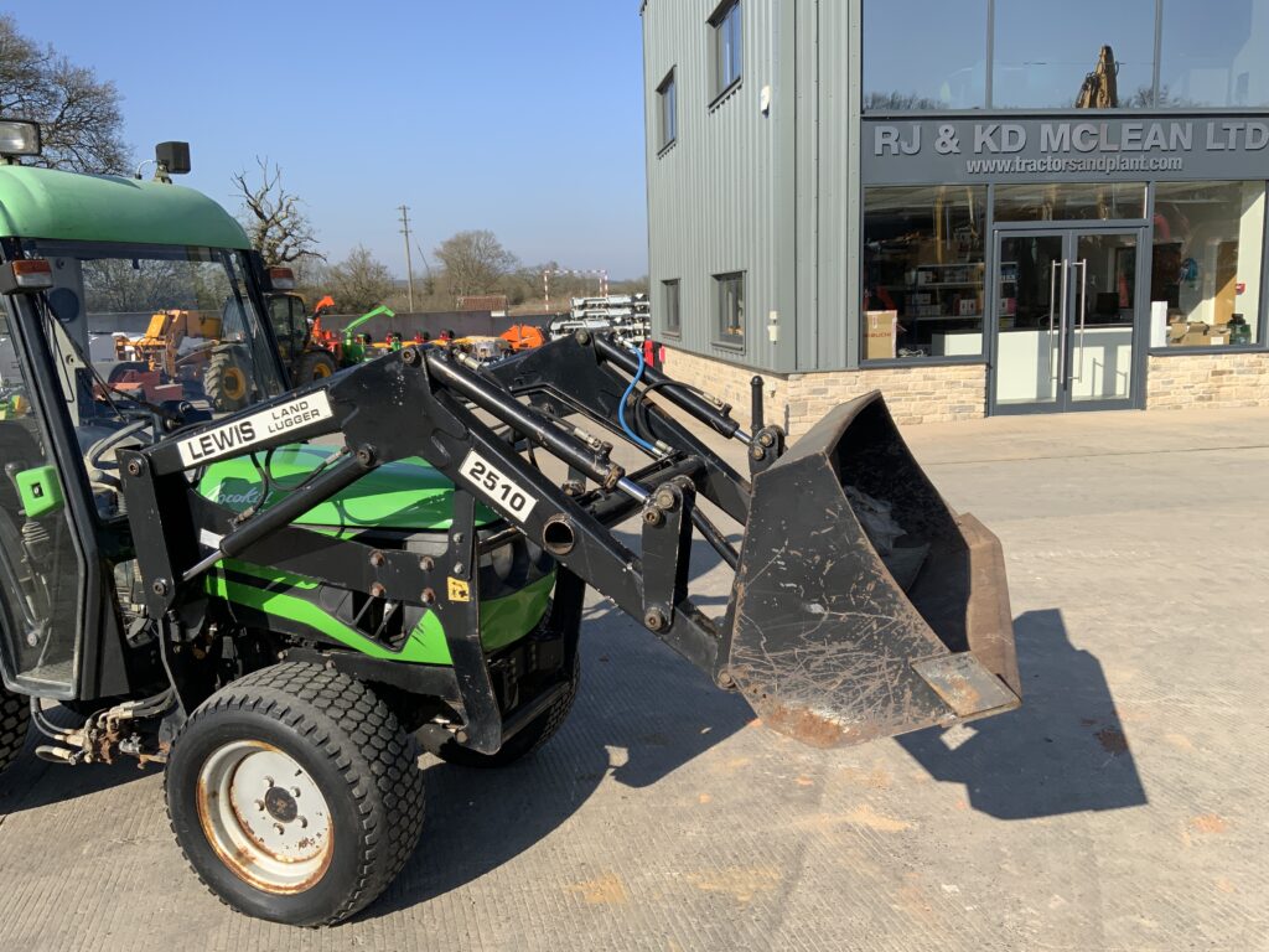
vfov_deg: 48.2
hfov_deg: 61.7
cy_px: 476
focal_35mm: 29
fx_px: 1063
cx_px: 634
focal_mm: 3
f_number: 1.8
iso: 16
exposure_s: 1/1534
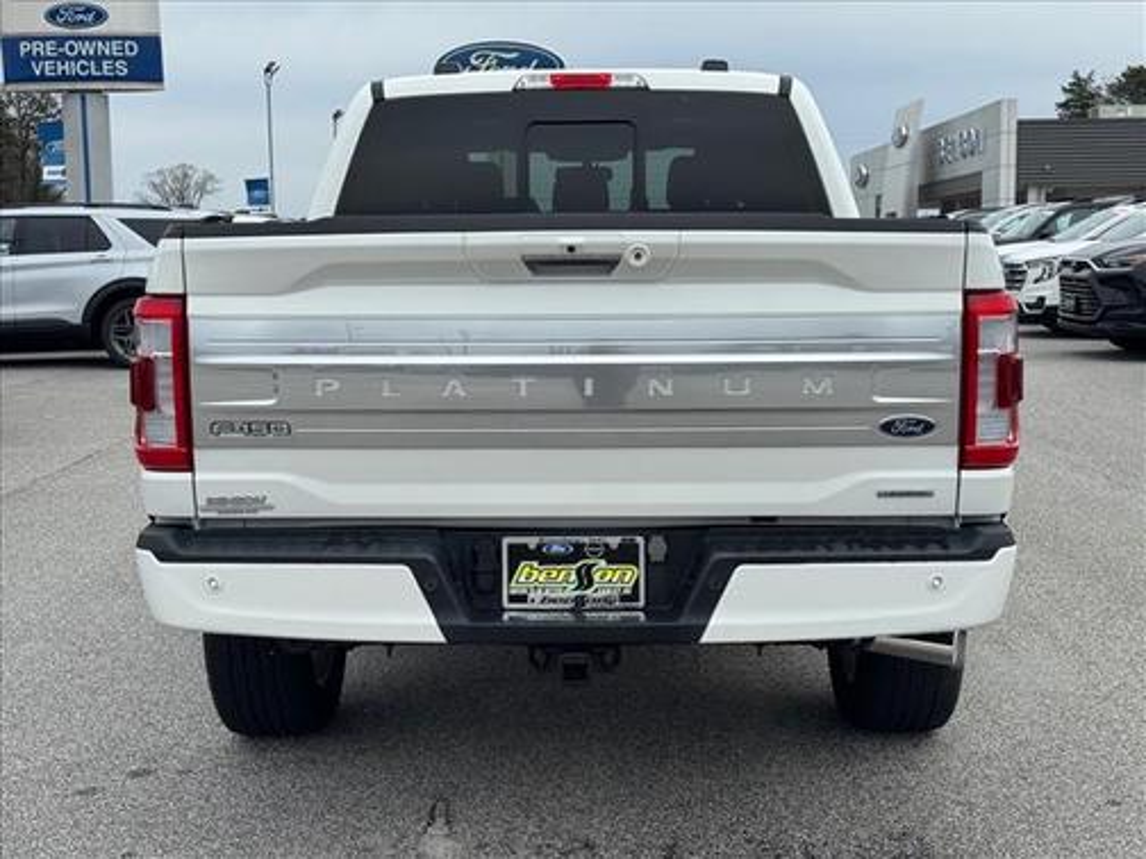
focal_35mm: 48
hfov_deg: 39.7
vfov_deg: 30.3
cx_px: 573
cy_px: 430
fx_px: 1589
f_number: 1.78
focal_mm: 6.76
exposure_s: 1/2110
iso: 64
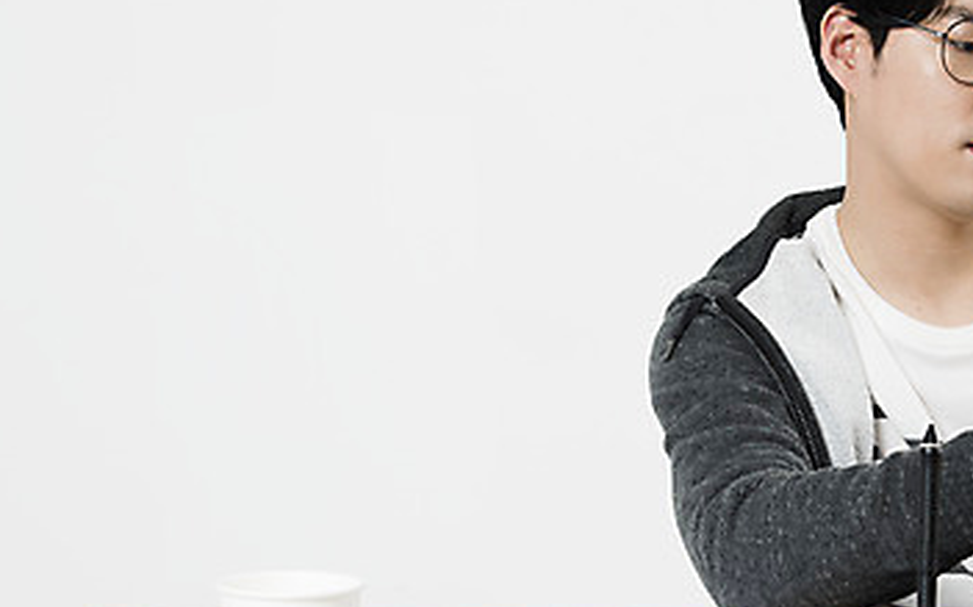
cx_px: 825
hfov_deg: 14.0
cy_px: 249
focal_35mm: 148
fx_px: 3923
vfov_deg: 8.8
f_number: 8
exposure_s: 1/125
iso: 64
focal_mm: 85
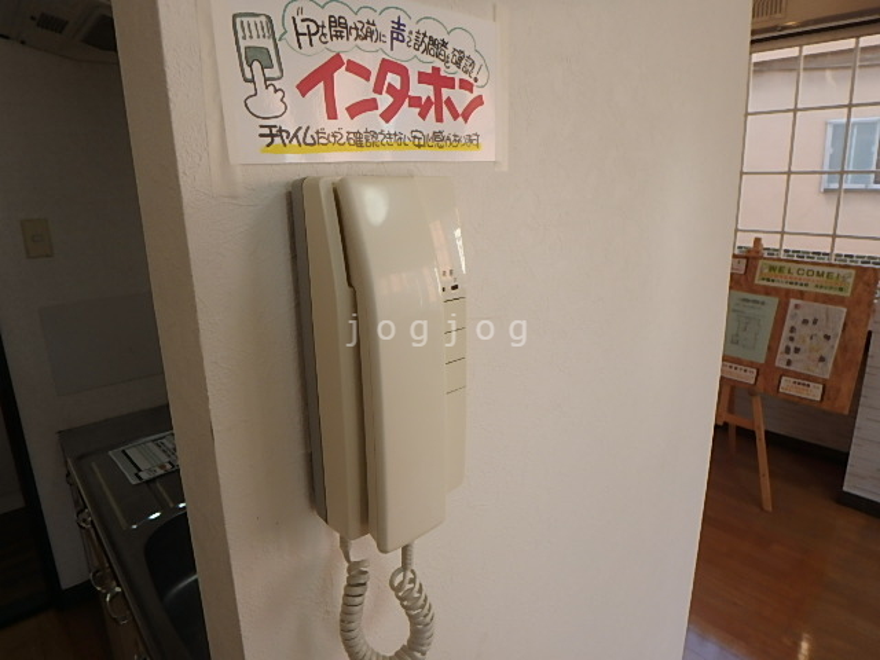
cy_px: 330
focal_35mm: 21
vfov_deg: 63.4
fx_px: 534
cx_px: 440
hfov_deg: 79.0
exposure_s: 1/80
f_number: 3.5
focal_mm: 3.7
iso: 125
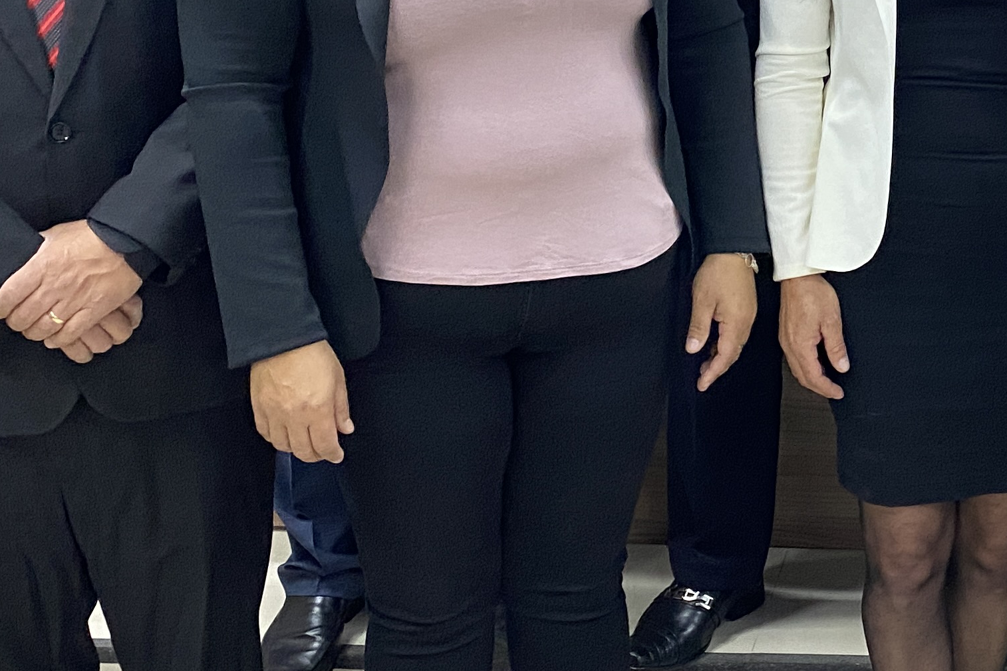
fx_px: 2014
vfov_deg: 18.7
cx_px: 971
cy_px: 127
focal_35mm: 72
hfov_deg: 26.8
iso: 320
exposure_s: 1/60
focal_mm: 4.25
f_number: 1.8
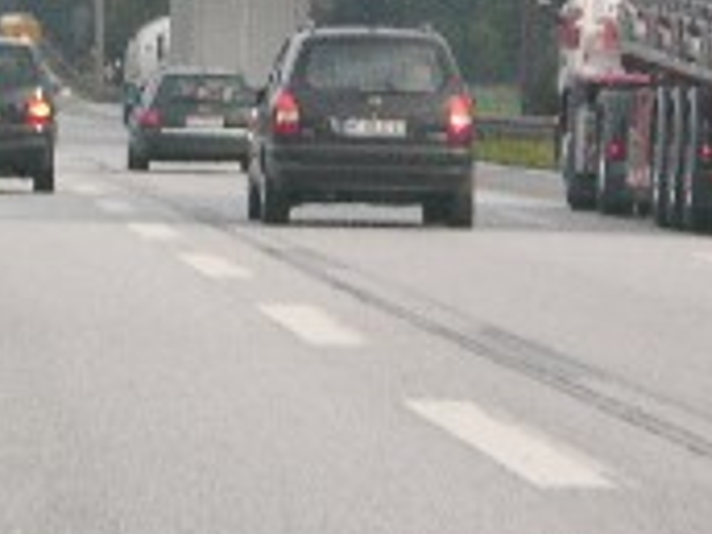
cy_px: -149
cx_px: -313
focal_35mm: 410
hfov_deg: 4.8
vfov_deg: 3.6
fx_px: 8433
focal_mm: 29.5
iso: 50
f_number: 5.3
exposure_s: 1/142
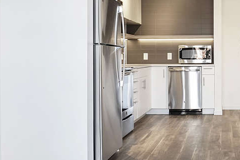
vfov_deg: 26.9
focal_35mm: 50
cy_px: 66
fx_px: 333
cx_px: 226
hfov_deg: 36.6
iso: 500
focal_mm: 10
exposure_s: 1/5
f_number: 11
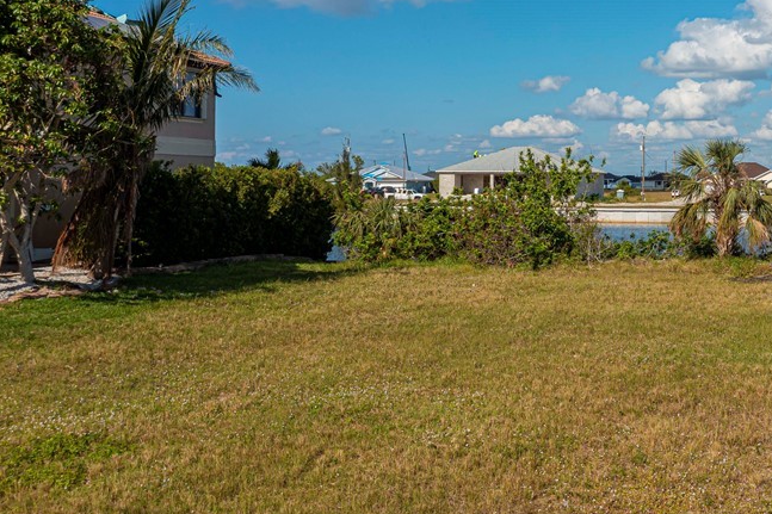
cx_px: 626
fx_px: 1008
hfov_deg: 40.1
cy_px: 154
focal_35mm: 47
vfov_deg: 28.4
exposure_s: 1/200
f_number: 5
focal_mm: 10.26
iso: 100
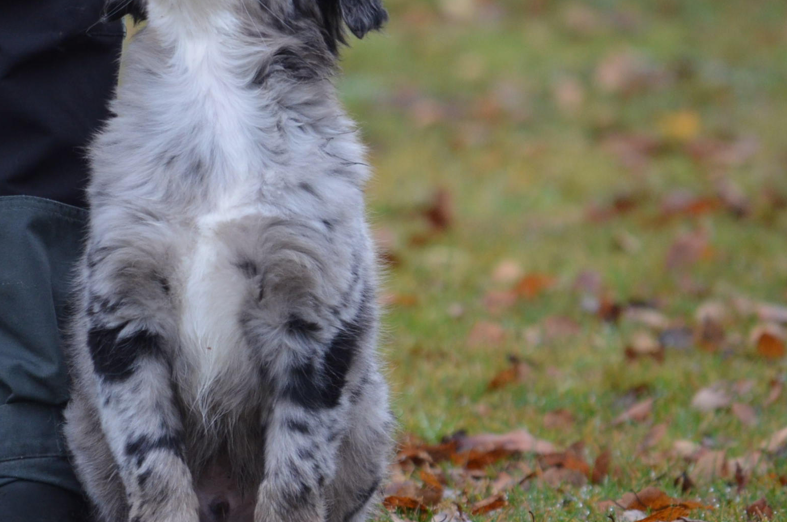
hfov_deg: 2.9
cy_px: 203
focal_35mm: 713
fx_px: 15555
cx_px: 237
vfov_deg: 1.9
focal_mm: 300
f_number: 5.6
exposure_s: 1/500
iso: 1100
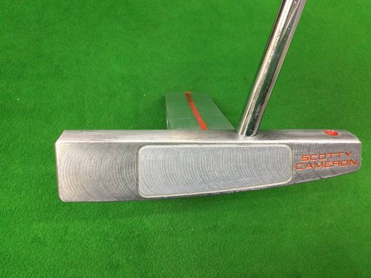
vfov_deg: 45.4
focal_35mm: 31
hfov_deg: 58.4
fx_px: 332
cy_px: 139
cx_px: 186
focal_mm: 3.3
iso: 64
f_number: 2.4
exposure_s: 1/30
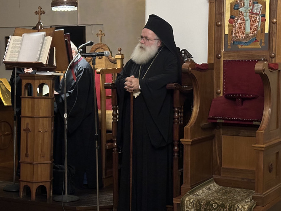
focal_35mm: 72
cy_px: 114
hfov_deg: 27.0
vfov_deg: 20.4
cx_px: 120
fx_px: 584
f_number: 1.78
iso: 640
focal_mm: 6.86
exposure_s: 1/20
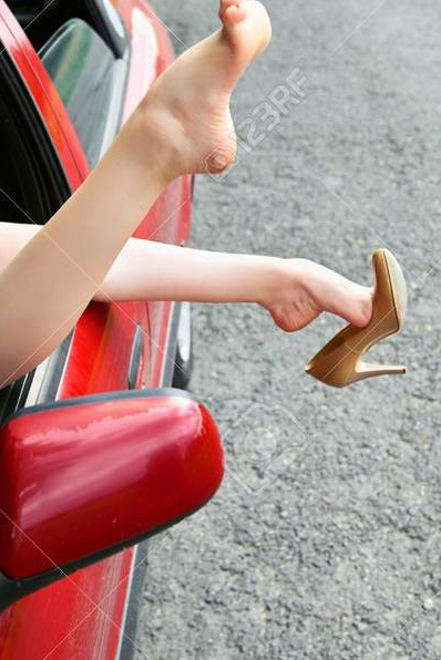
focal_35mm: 59
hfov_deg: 23.0
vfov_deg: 33.9
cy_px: 281
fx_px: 1083
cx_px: 229
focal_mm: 34
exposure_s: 1/400
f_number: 4
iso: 100
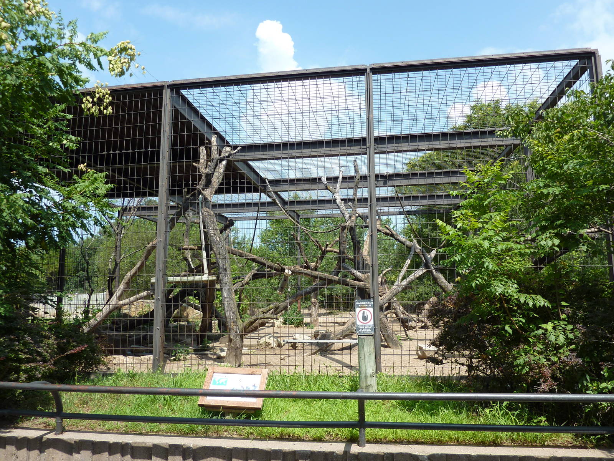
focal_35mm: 25
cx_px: 307
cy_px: 230
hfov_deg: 69.4
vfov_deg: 54.9
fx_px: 443
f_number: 3.3
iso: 80
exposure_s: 1/500
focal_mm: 4.1
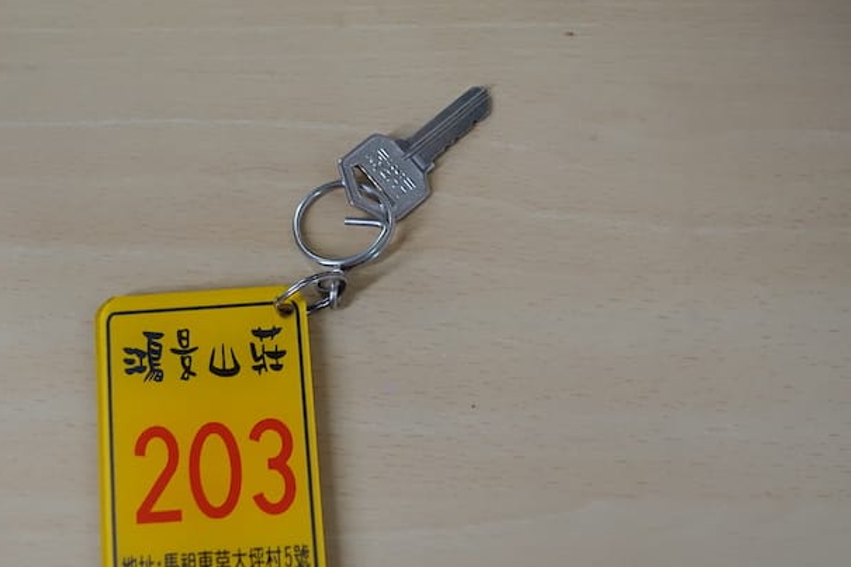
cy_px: 347
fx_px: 1938
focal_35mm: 82
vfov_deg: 16.6
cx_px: 300
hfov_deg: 24.7
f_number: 2.8
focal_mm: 22.57
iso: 800
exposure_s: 1/60
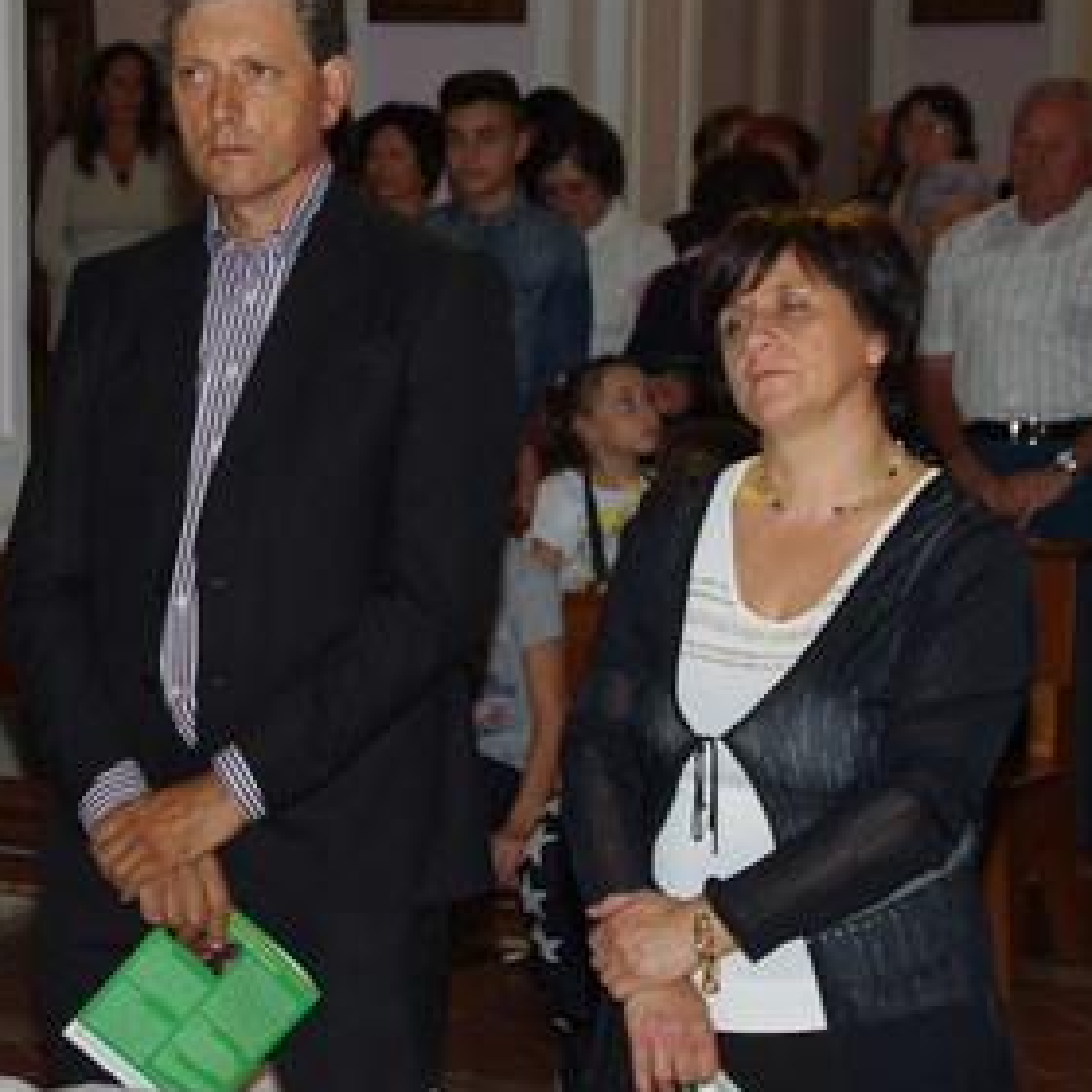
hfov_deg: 14.5
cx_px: 304
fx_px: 4283
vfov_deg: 14.5
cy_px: 501
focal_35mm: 120
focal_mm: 53
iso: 400
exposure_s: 1/60
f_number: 8
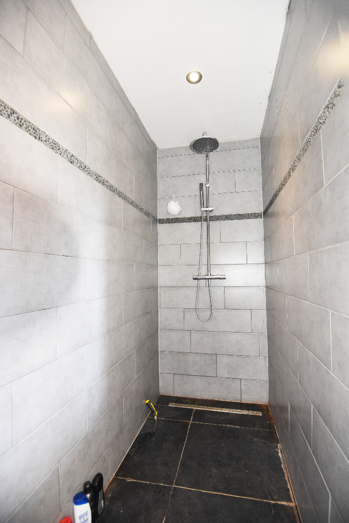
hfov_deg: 73.7
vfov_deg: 96.7
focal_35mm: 16
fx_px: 233
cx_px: 174
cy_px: 262
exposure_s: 1/60
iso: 3200
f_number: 4
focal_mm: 16
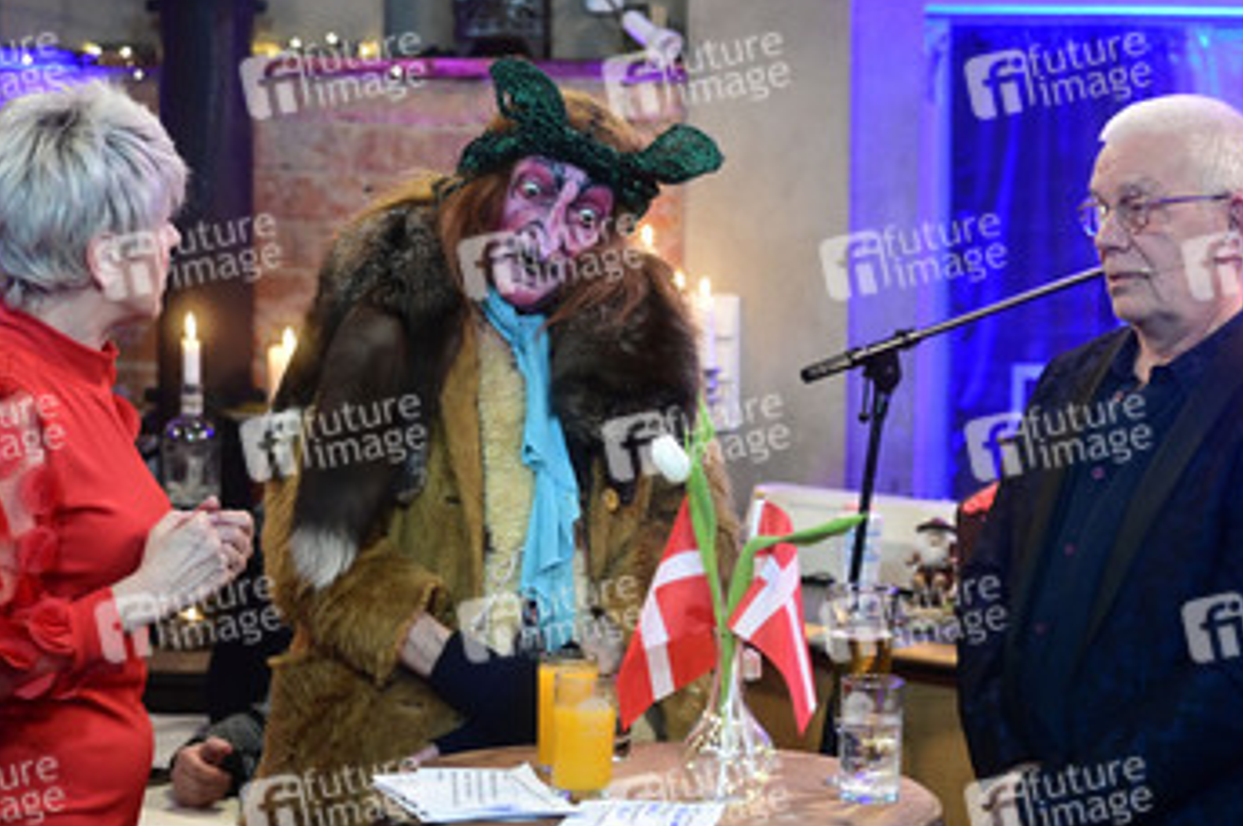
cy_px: 348
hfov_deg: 22.2
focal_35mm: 92
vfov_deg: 14.8
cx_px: 600
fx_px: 3173
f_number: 2.8
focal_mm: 70
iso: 5000
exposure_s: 1/200
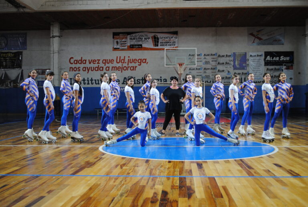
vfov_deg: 34.4
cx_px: 154
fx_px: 334
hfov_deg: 49.4
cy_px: 104
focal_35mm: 39
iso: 500
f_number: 4.2
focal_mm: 26
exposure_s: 1/30
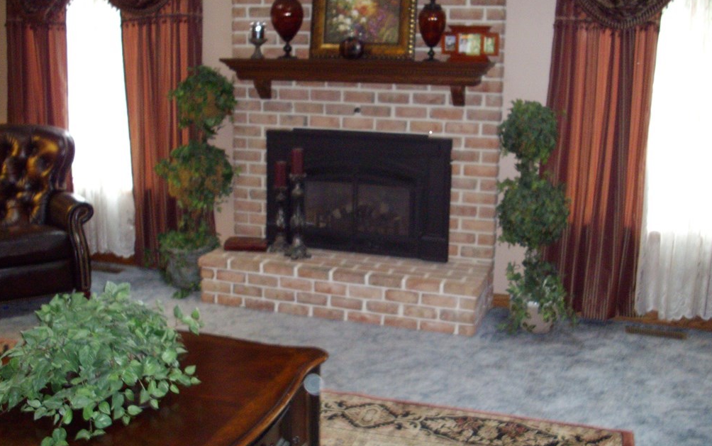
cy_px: 212
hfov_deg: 49.3
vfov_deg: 32.0
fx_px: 776
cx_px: 360
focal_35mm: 40
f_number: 2.8
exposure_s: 1/50
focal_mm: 6.2
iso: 339
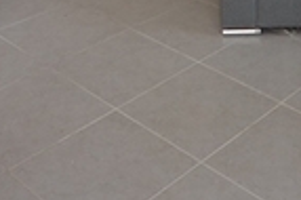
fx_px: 635
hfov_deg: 26.1
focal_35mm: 76
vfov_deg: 13.3
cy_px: -278
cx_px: 247
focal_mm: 10
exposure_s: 1/60
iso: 200
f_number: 5
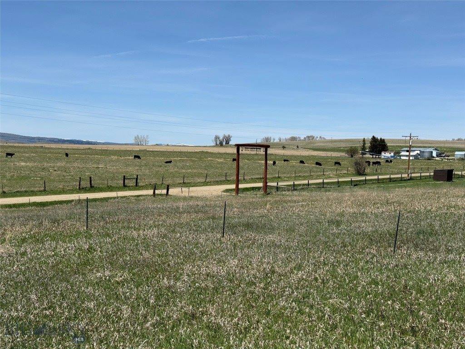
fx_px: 645
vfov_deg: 30.3
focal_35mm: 48
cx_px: 232
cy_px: 174
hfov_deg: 39.7
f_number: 1.78
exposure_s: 1/6024
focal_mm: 6.76
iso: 64
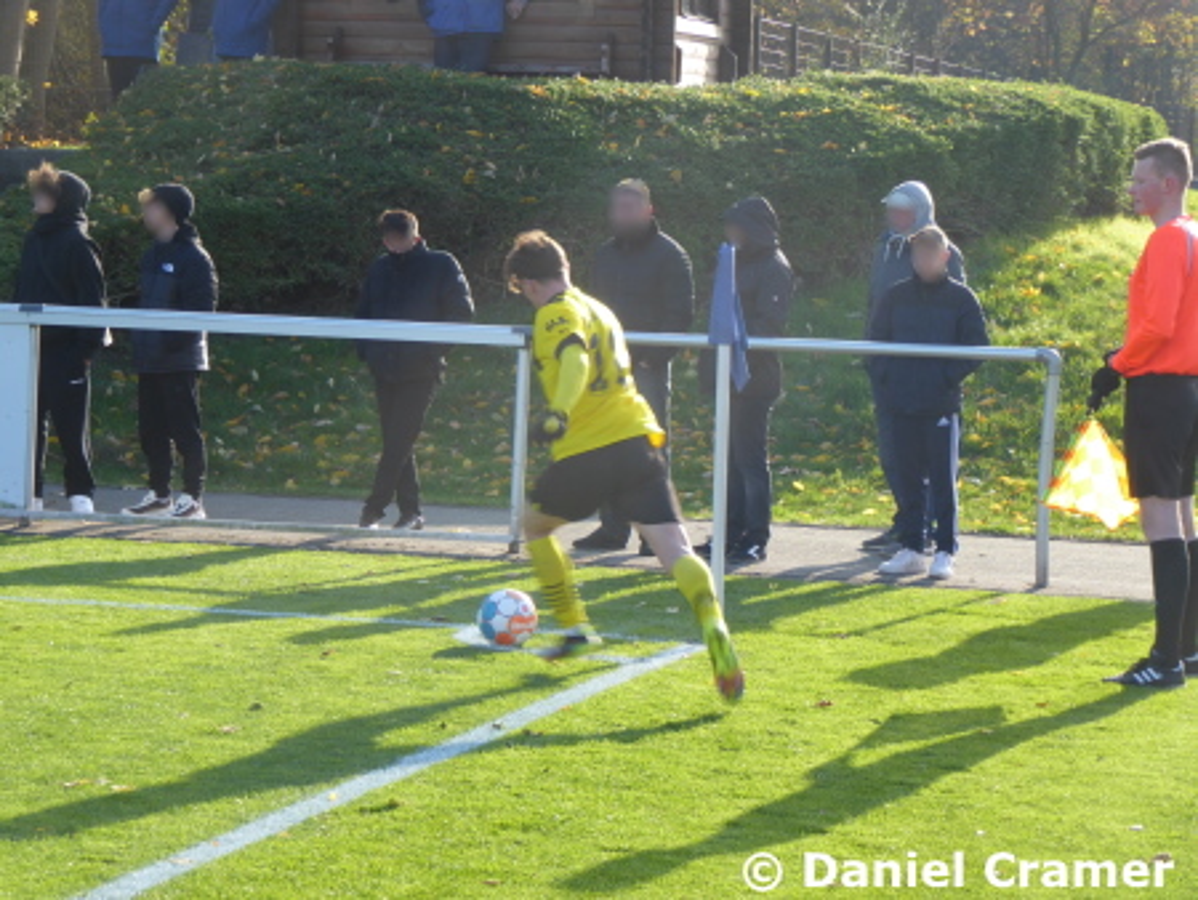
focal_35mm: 115
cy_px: 450
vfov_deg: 12.9
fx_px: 3982
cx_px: 599
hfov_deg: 17.1
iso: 80
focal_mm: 20.6
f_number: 5.1
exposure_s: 1/100
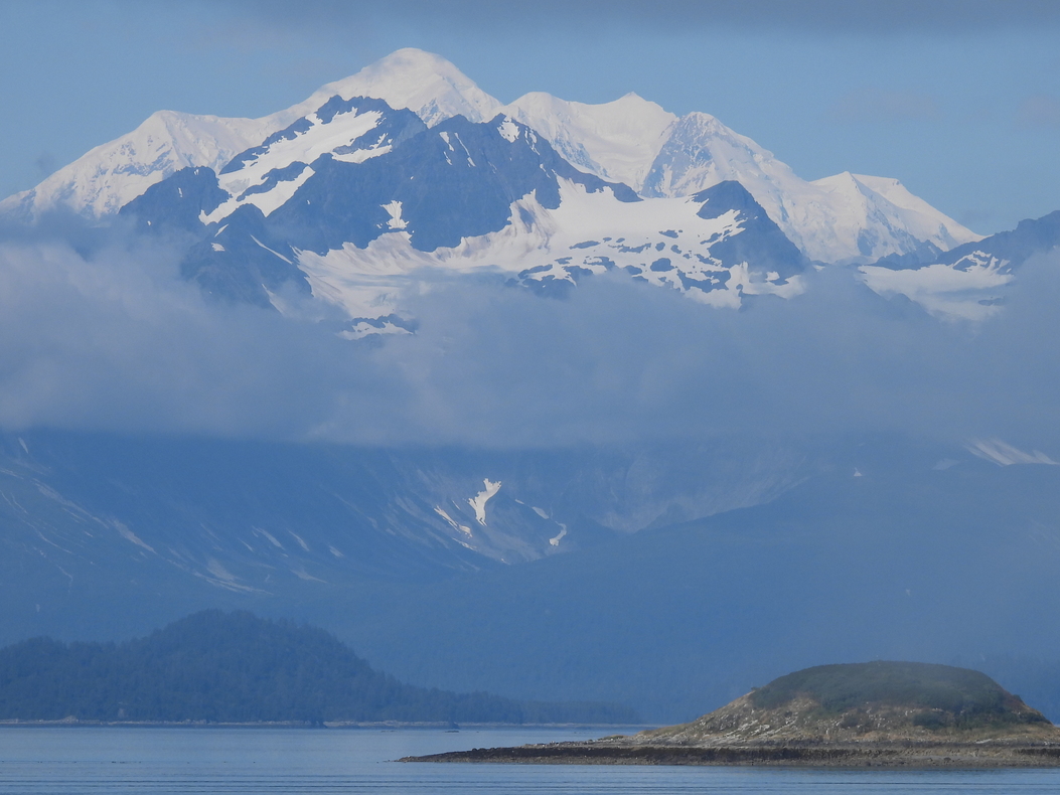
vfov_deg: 3.8
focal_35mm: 389
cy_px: 408
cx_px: 572
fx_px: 11913
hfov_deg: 5.1
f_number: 5
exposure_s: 1/1600
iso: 100
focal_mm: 57.1
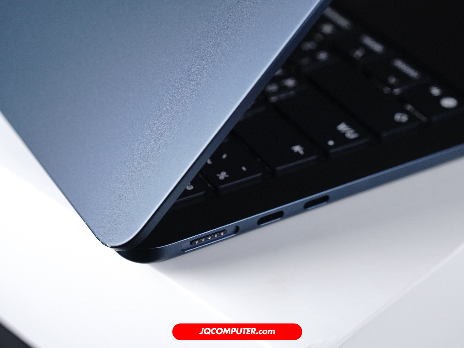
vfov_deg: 17.7
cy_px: 173
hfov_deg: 23.4
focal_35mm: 84
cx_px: 238
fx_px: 1120
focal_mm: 51
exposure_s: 1/80
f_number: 5
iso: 800
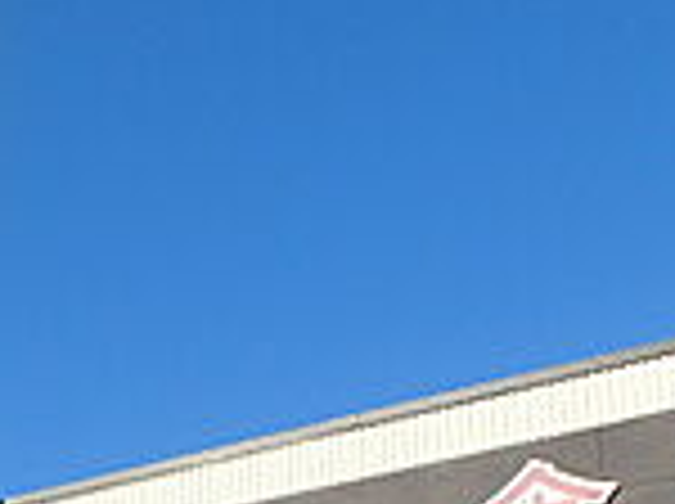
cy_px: 776
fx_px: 1694
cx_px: 86
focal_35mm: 87
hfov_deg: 22.1
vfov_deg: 15.5
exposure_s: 1/400
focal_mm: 3.7
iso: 125
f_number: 6
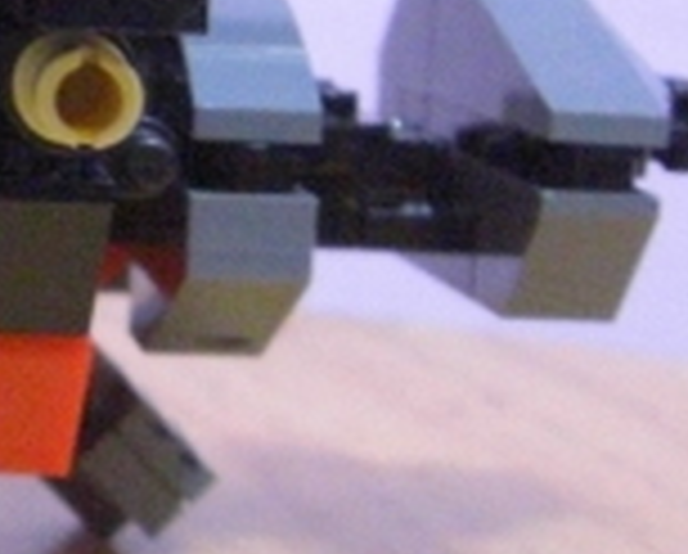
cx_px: -346
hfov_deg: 11.9
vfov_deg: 9.9
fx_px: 3162
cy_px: 50
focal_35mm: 155
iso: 800
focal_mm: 6.2
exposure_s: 1/15
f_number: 2.7
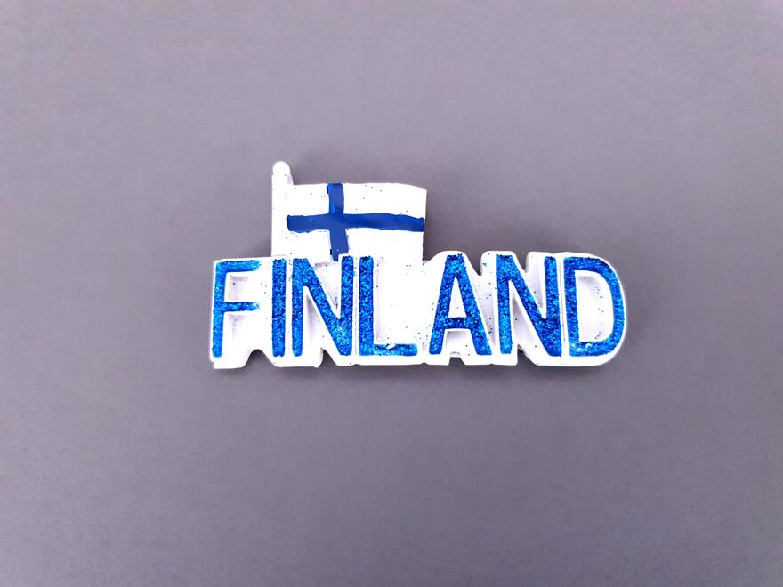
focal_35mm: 26
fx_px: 588
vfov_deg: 53.1
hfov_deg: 67.3
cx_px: 392
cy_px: 294
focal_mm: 4.3
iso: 400
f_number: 1.5
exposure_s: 1/500
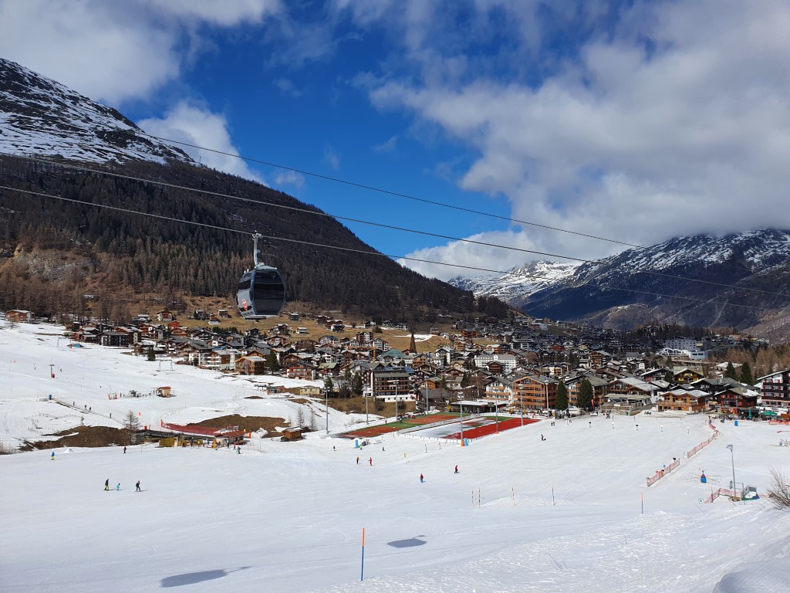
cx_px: 395
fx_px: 593
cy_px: 296
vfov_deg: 53.1
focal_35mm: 26
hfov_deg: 67.3
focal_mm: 4.32
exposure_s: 1/4768
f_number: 2.4
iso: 50
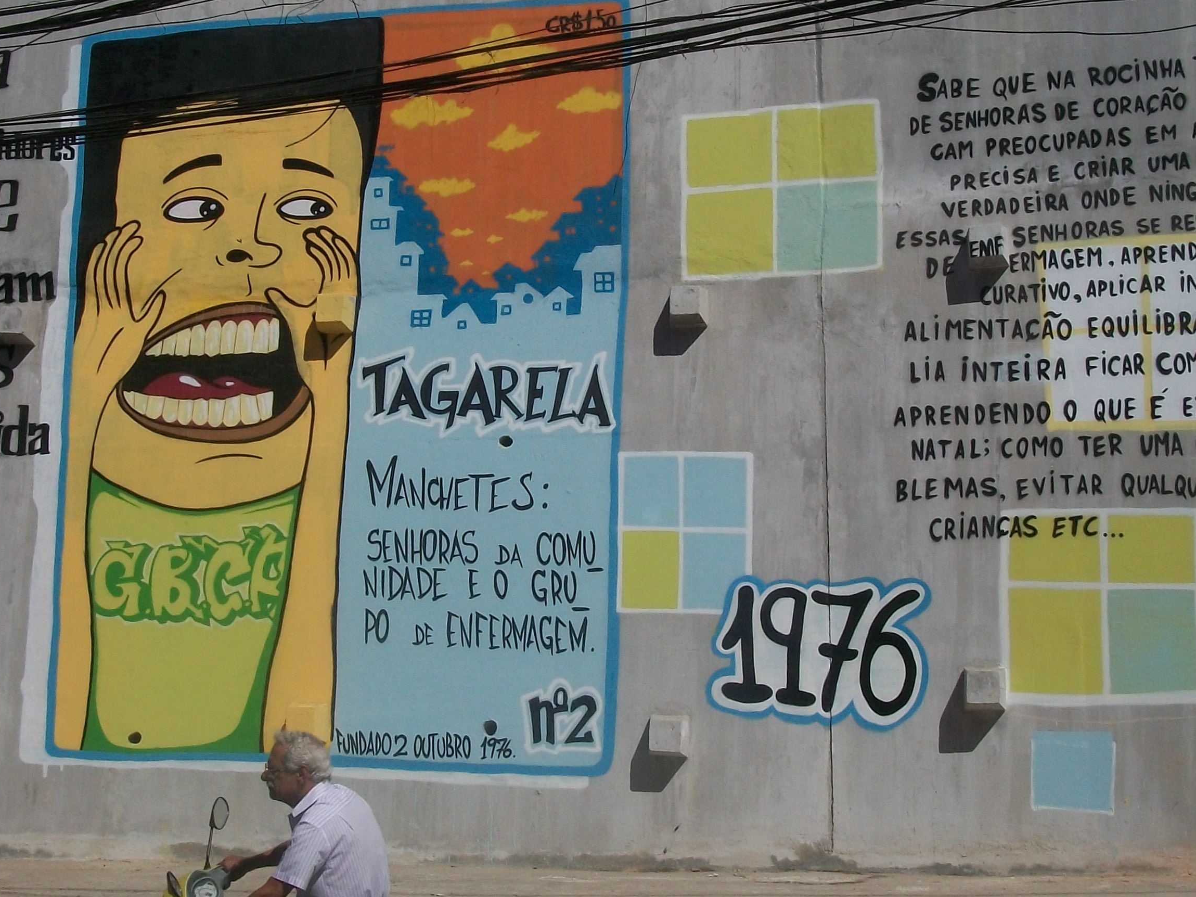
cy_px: 447
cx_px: 530
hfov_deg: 37.4
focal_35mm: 51
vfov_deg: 28.6
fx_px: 1762
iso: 80
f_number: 5.5
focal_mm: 5.7
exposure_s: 1/1401
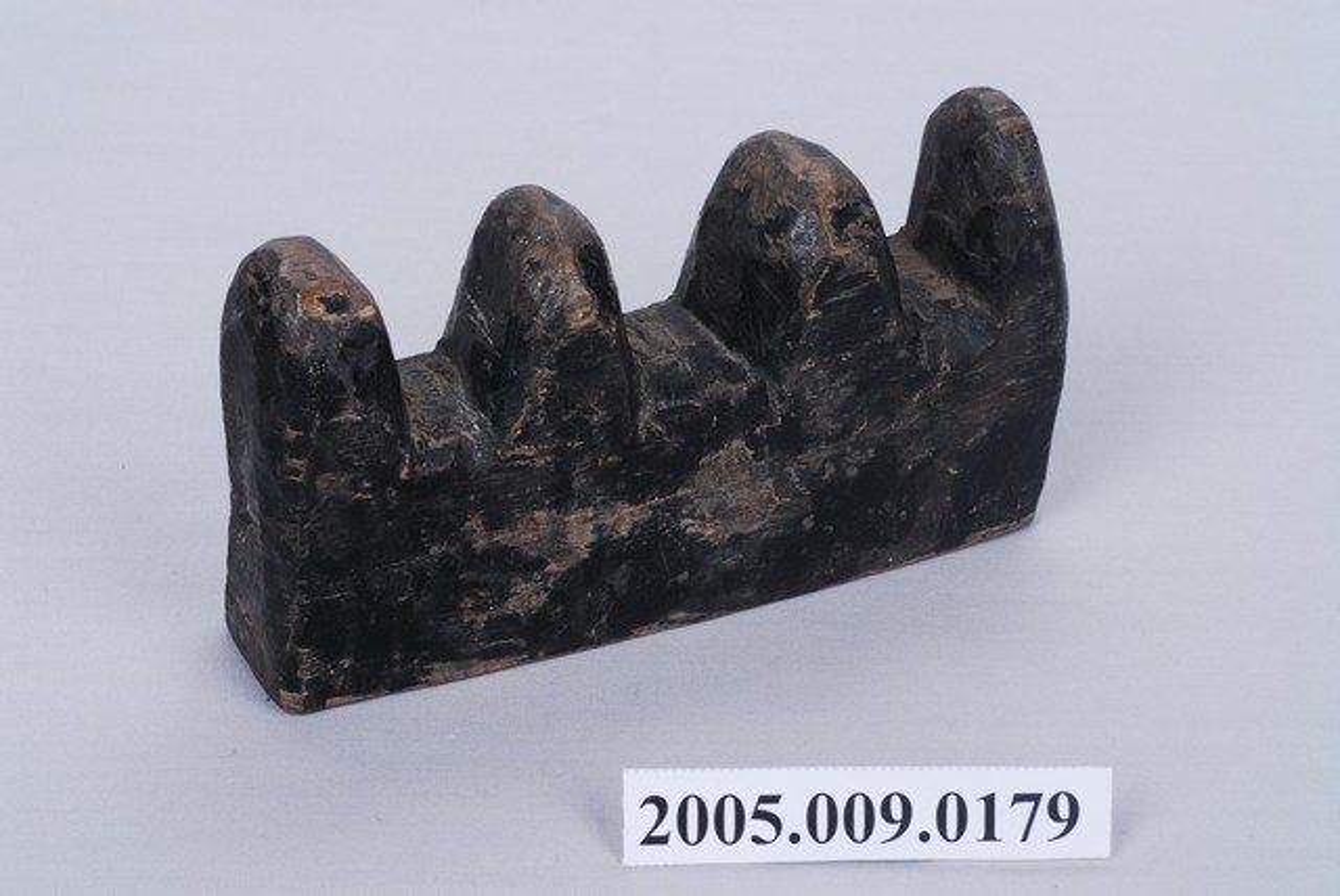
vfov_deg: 15.2
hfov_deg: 22.6
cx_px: 670
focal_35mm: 90
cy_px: 448
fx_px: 3353
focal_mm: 60
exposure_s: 1/100
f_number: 25
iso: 100
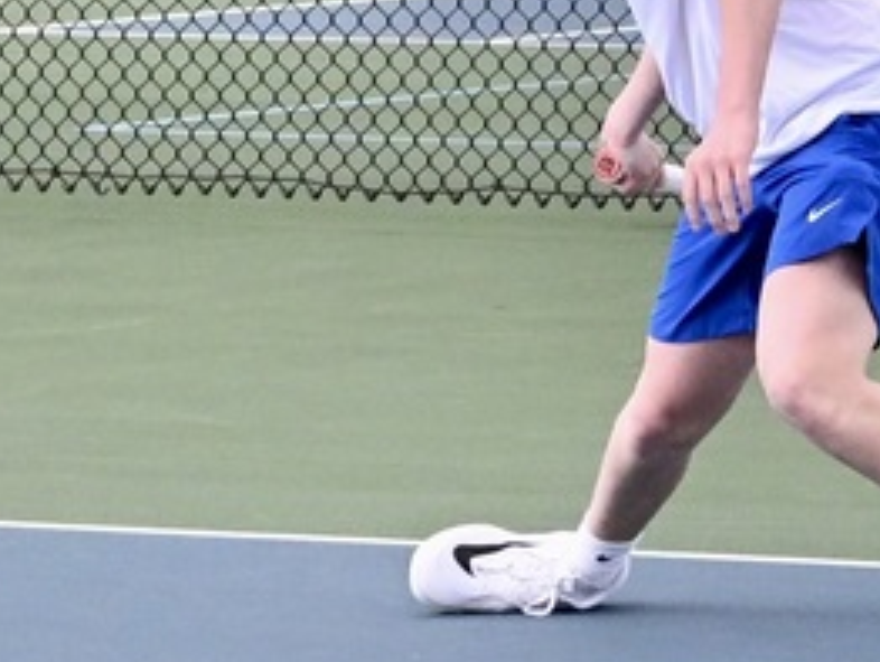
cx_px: 215
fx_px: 5598
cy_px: -12
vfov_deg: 6.7
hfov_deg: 9.0
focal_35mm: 220
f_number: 5
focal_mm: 50
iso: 1800
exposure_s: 1/4000
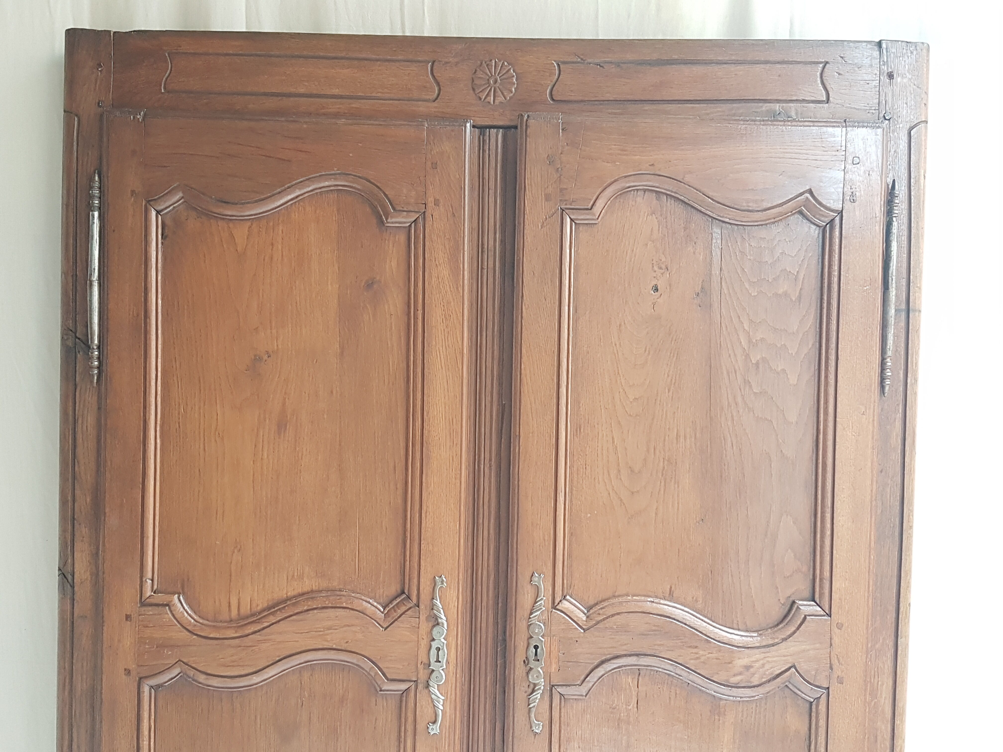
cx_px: 502
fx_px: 753
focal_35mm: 26
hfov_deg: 67.3
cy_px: 376
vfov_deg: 53.1
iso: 160
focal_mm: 4.2
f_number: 1.7
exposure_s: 1/50
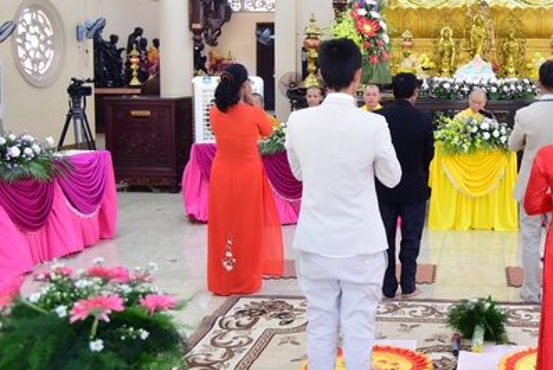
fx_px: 753
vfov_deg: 27.3
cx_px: 435
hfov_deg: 38.9
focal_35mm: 49
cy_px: 113
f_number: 4
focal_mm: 30
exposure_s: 1/50
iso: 1600
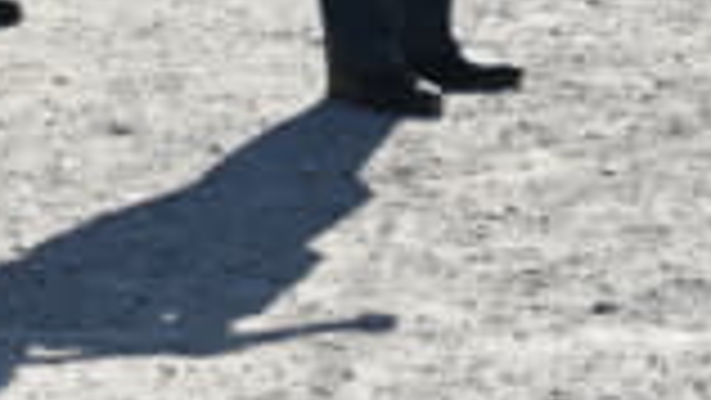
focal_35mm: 223
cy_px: -364
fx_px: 4206
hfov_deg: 9.6
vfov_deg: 5.4
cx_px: 72
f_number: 6.3
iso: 100
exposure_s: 1/320
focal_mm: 48
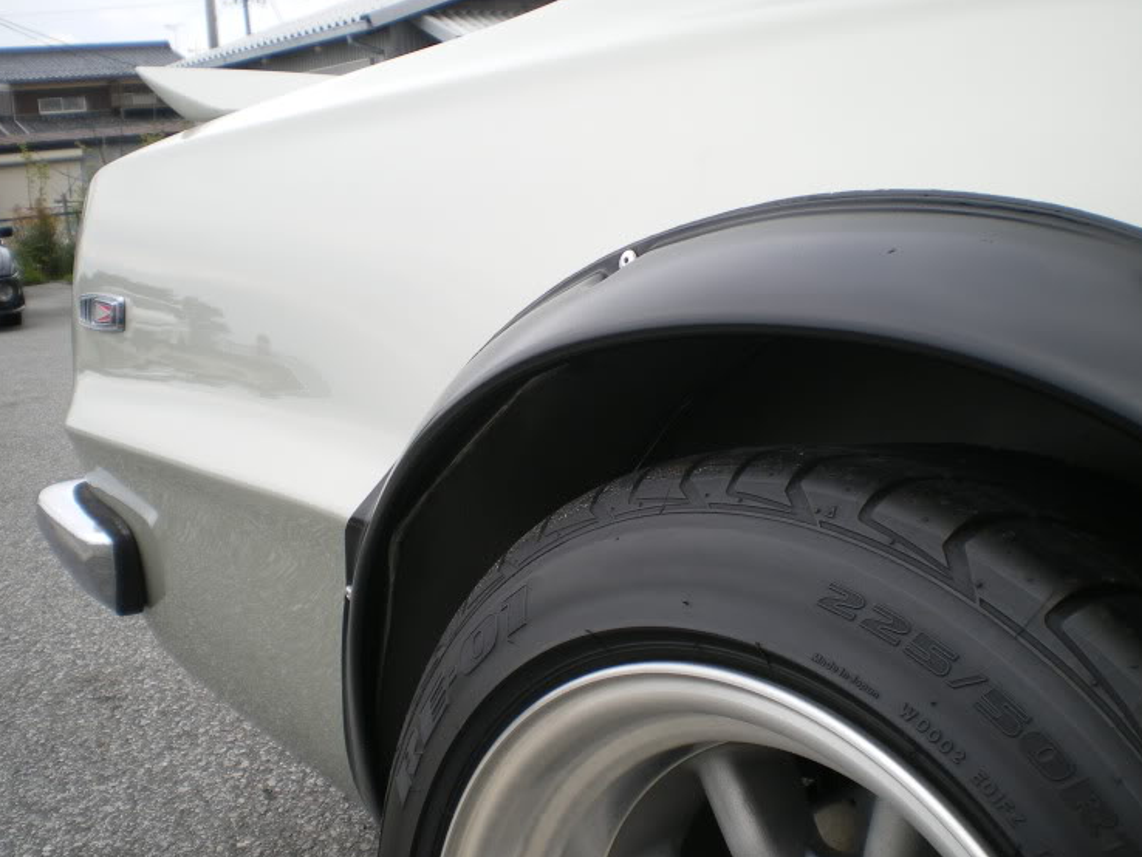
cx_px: 545
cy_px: 461
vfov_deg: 36.8
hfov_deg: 47.8
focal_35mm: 39
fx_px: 1287
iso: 50
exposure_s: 1/160
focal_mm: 6.3
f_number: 4.6
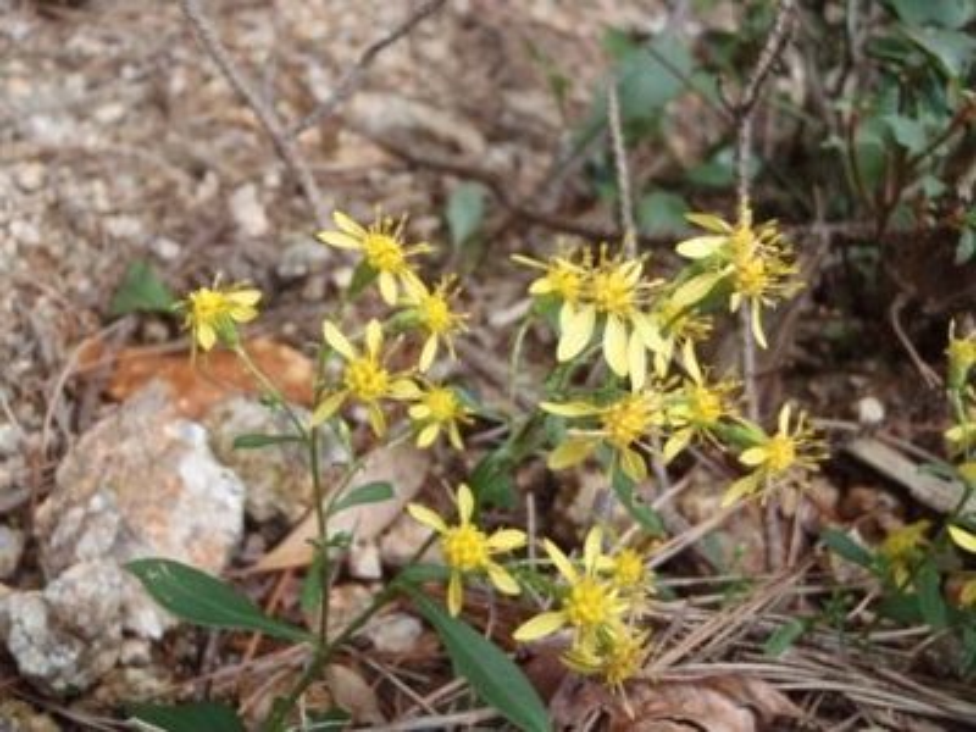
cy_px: 366
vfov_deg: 39.7
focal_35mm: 36
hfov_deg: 51.4
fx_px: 1015
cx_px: 488
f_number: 4.1
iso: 80
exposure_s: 1/40
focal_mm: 6.53
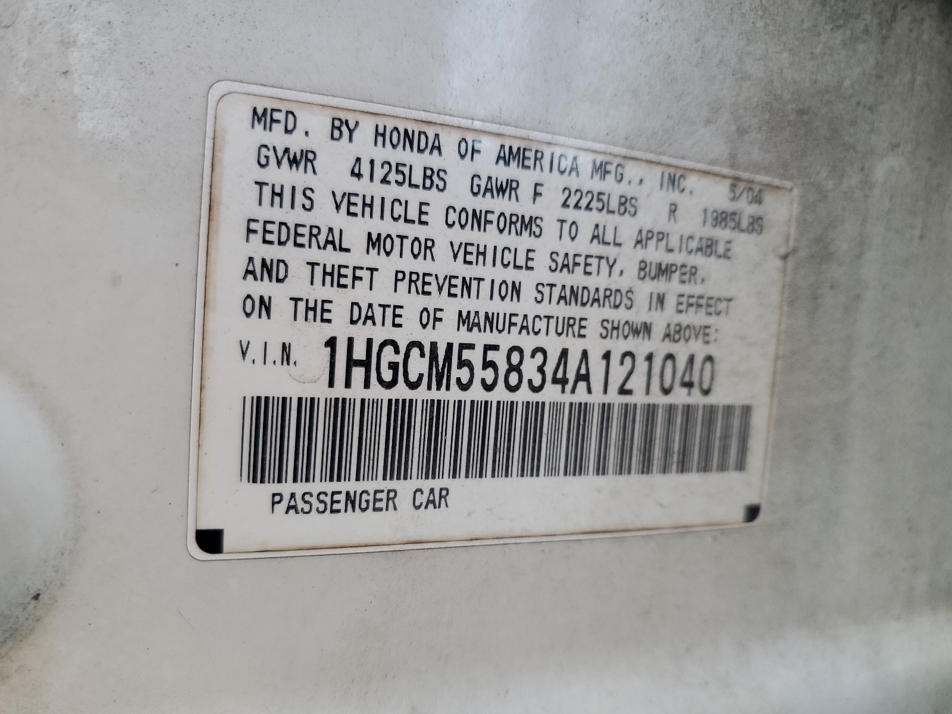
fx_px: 715
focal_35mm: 26
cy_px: 357
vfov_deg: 53.1
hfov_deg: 67.3
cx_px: 476
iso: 59
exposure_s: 1/120
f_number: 1.5
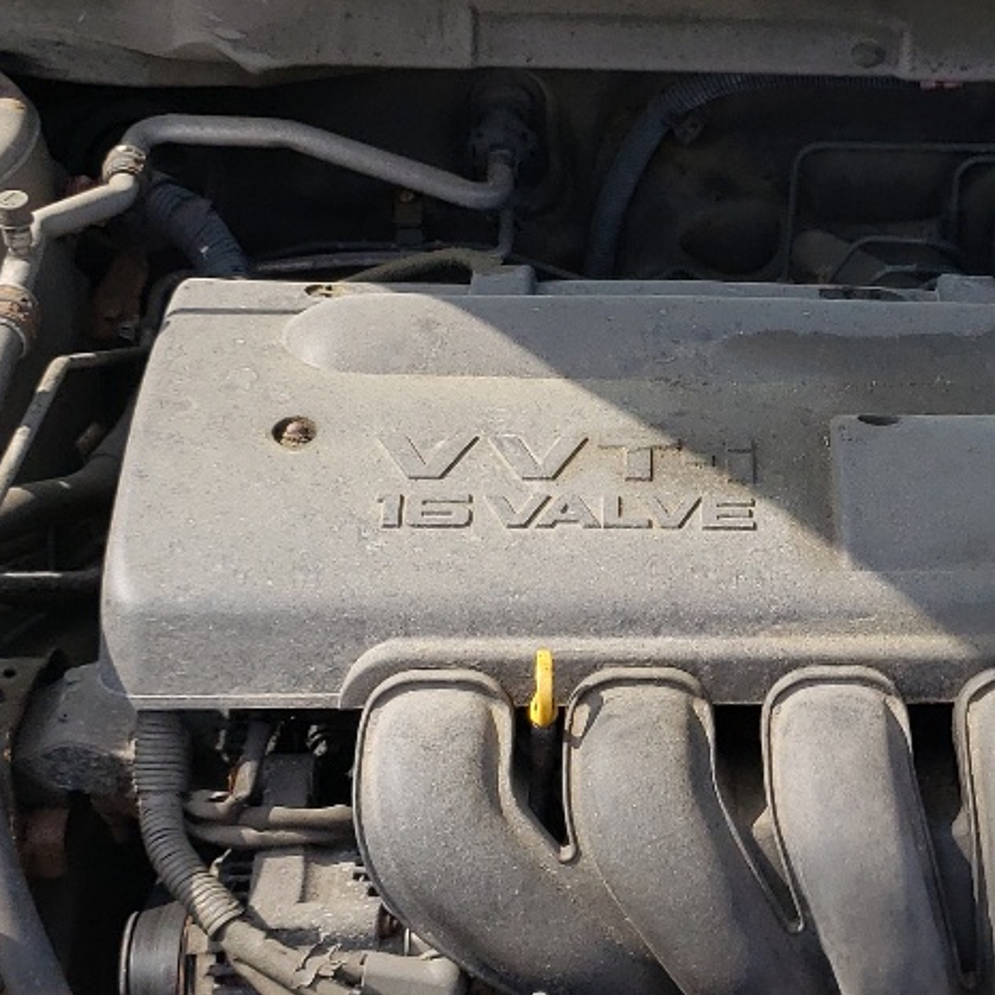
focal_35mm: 79
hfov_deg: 21.3
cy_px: 511
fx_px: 2569
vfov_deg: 21.9
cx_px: 933
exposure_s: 1/1667
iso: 50
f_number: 1.5
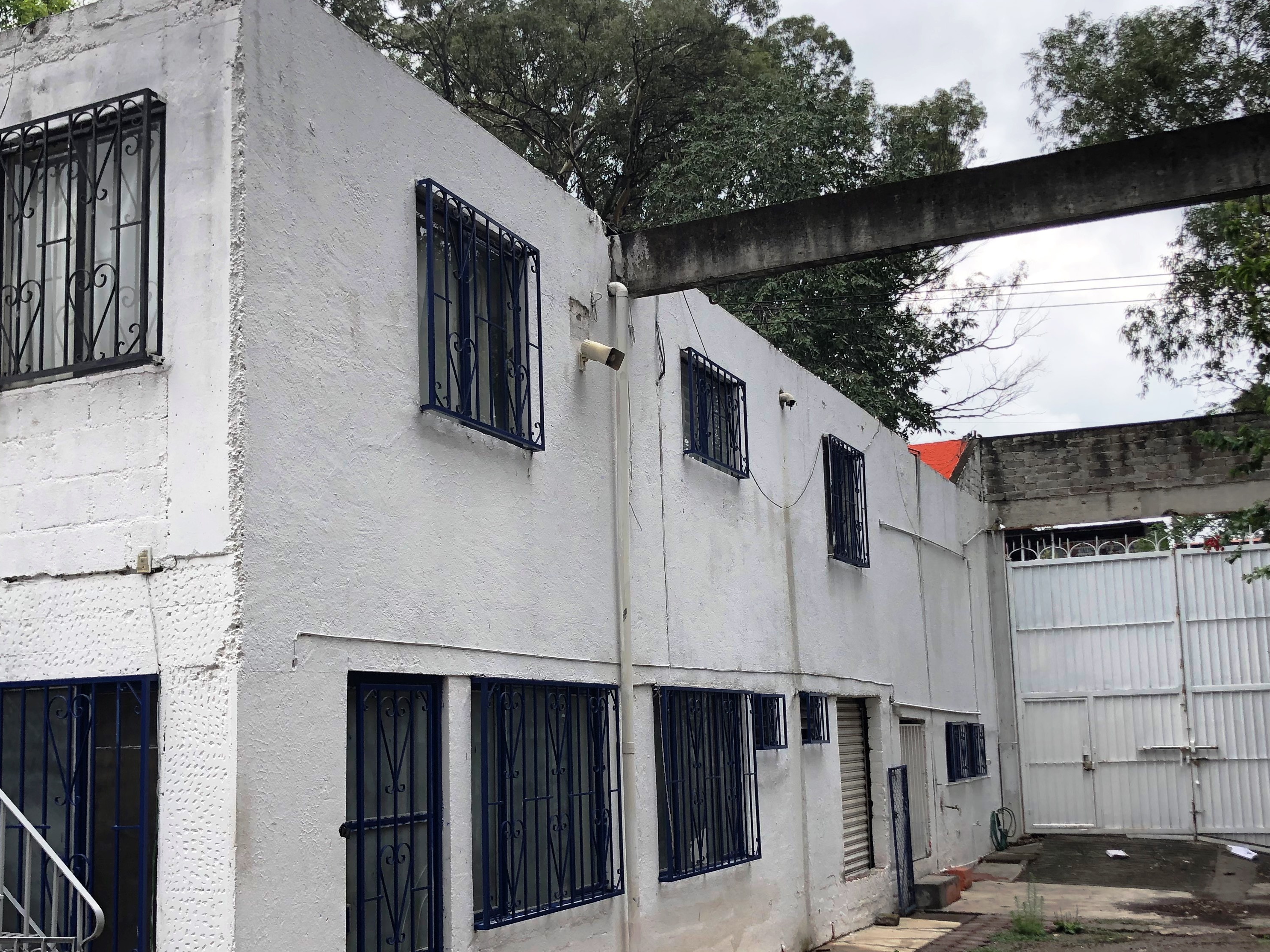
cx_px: 613
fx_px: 1394
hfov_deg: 49.0
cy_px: 580
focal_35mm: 38
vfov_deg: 37.5
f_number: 1.8
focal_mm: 3.99
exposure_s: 1/615
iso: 20
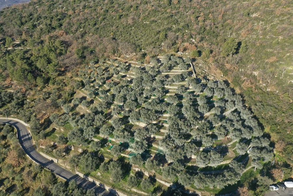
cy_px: 98
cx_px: 146
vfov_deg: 46.4
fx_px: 228
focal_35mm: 28
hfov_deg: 65.5
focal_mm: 10.26
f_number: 5
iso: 100
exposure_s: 1/240
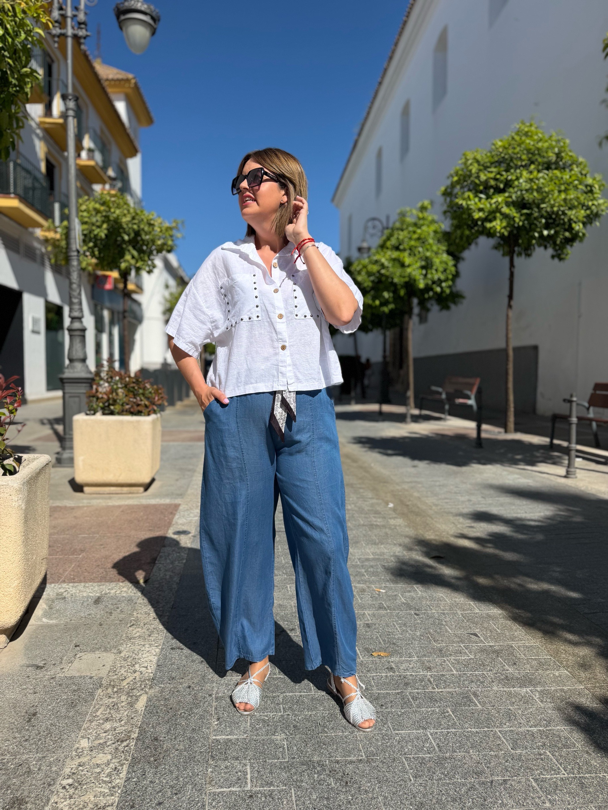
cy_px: 405
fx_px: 562
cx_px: 304
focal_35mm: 24
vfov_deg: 71.6
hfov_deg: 56.8
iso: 100
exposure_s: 1/7353
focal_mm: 6.76
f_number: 1.78
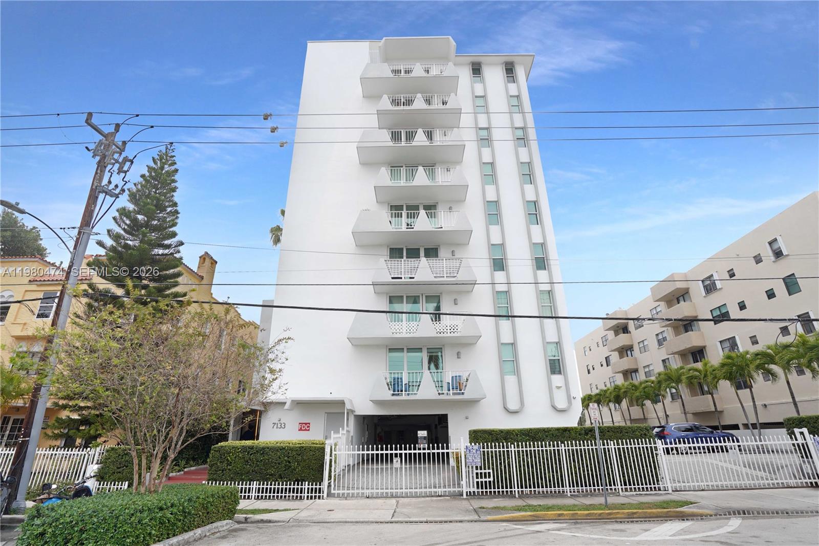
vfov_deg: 73.8
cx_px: 410
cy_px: 273
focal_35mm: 16
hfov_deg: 96.7
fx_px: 364
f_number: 6.3
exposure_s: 1/160
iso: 80
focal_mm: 16
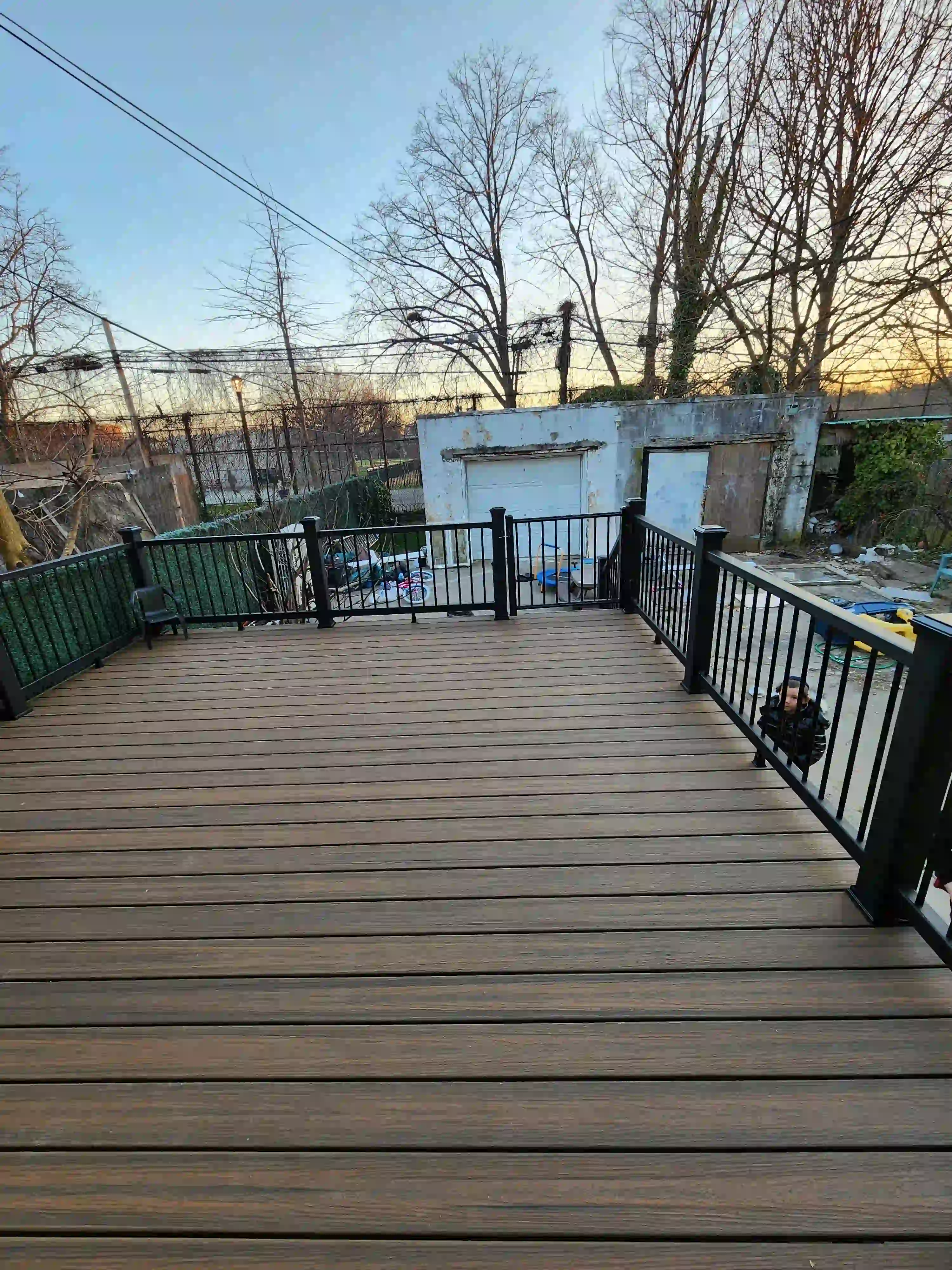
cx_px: 476
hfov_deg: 89.9
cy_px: 635
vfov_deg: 106.2
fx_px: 477
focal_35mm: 13
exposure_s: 1/120
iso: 80
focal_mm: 2.2
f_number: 2.2
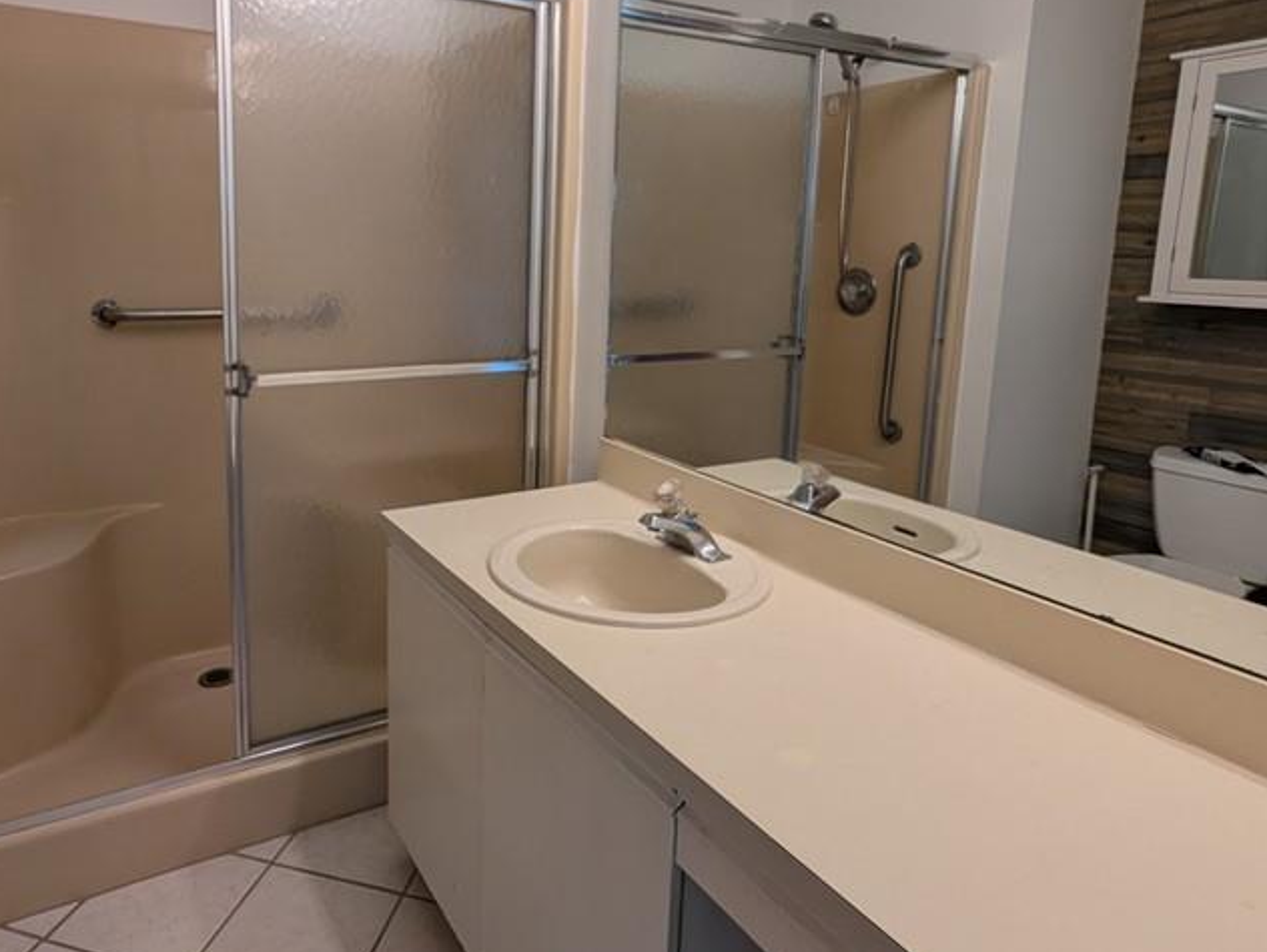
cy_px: 371
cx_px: 498
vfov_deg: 62.8
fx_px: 769
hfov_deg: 77.9
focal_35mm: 21
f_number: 2.2
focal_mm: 1.95
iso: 41
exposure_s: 1/66.5
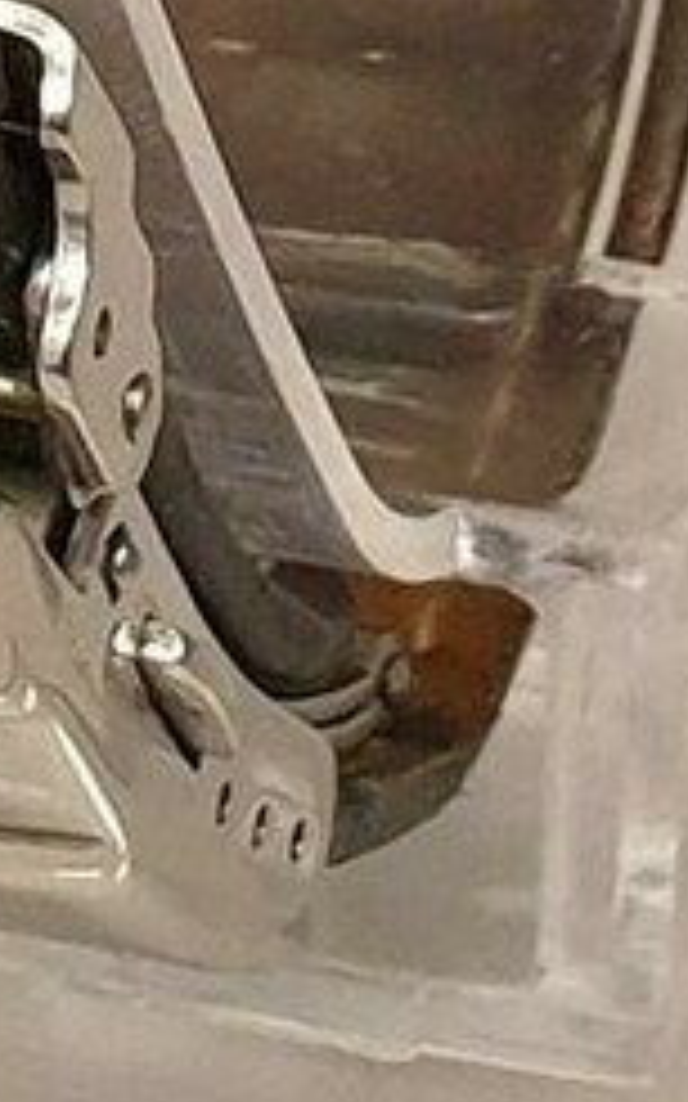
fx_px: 4323
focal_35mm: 144
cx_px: -72
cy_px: -517
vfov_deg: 13.7
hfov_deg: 9.0
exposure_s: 1/50
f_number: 2.4
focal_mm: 4.3
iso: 250
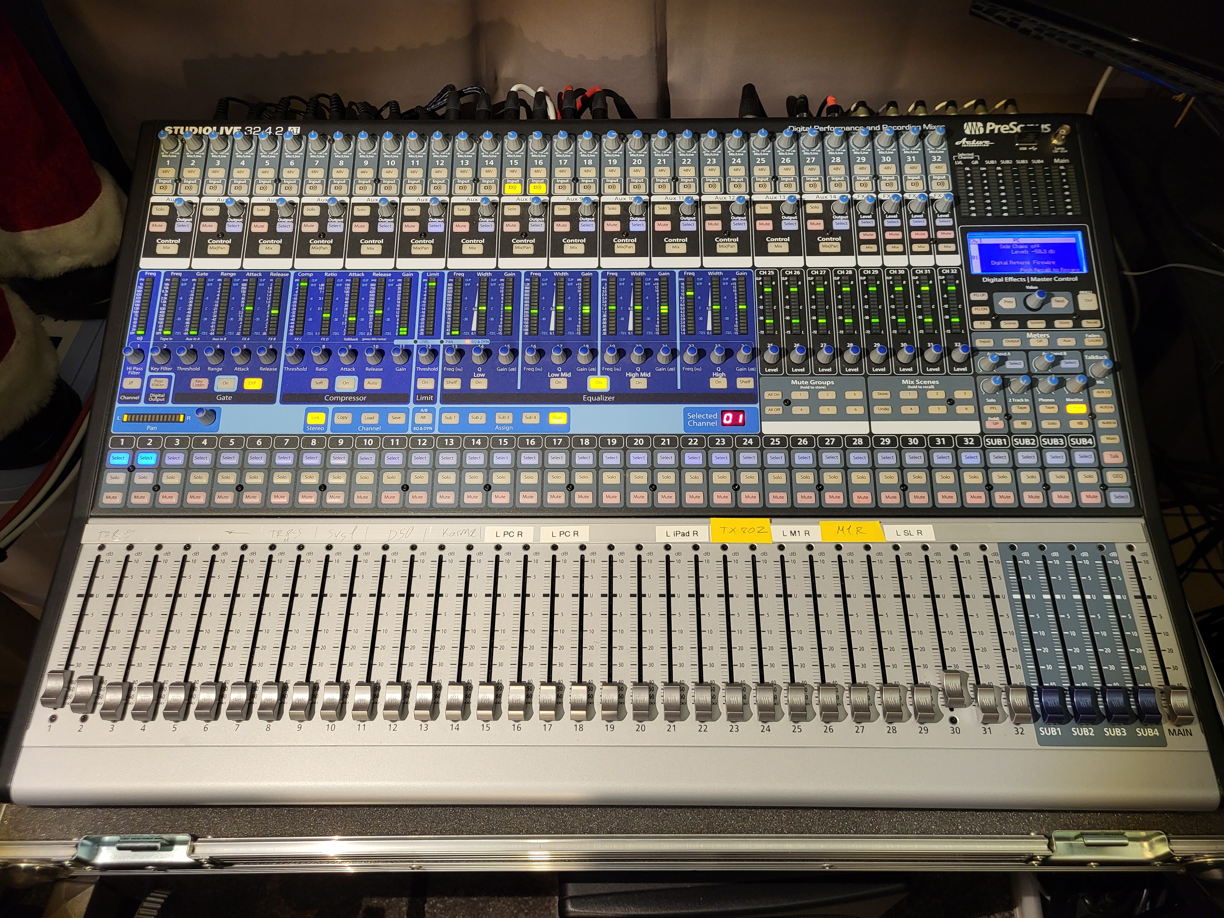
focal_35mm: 26
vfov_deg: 53.1
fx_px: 919
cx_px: 612
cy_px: 459
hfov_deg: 67.3
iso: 200
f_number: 1.8
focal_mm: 5.4
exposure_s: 1/50
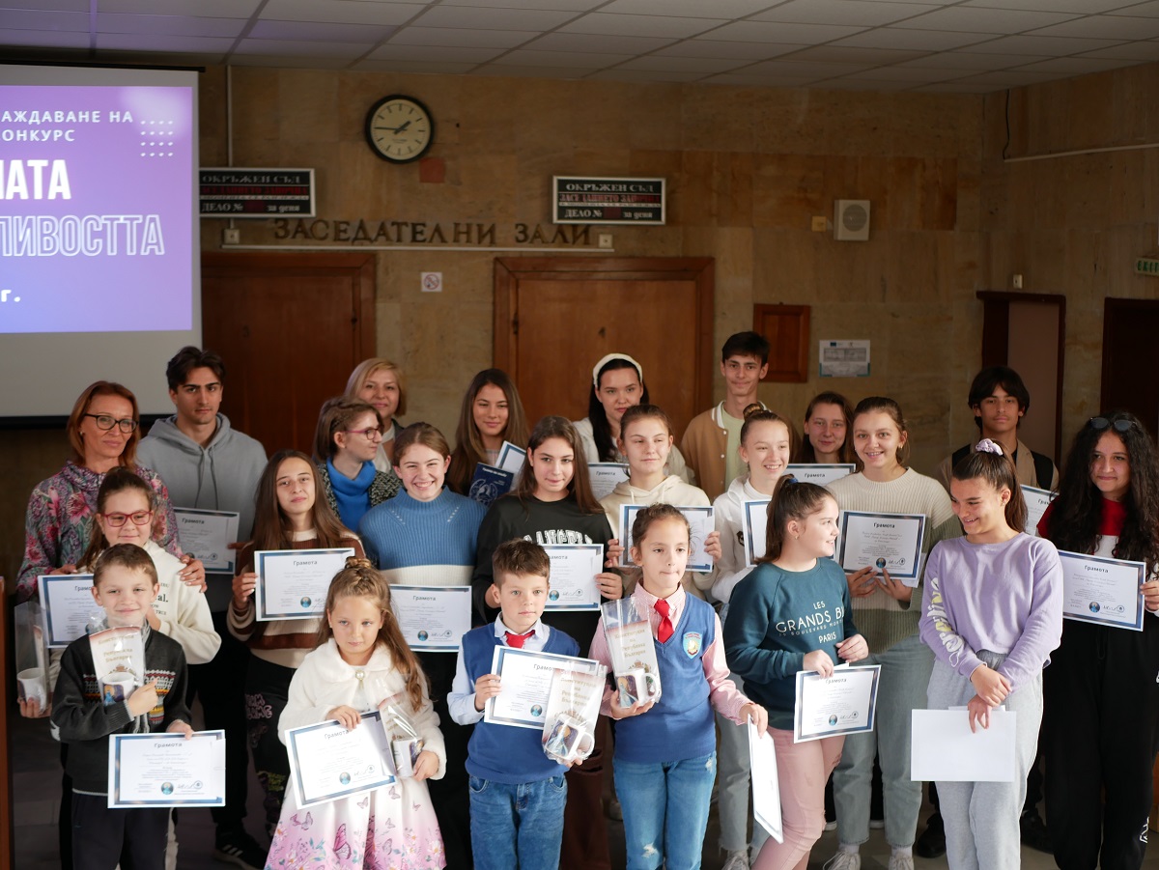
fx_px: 1675
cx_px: 580
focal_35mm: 50
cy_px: 435
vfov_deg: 29.1
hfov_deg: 38.2
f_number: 1.7
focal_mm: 25
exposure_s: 1/60
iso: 250
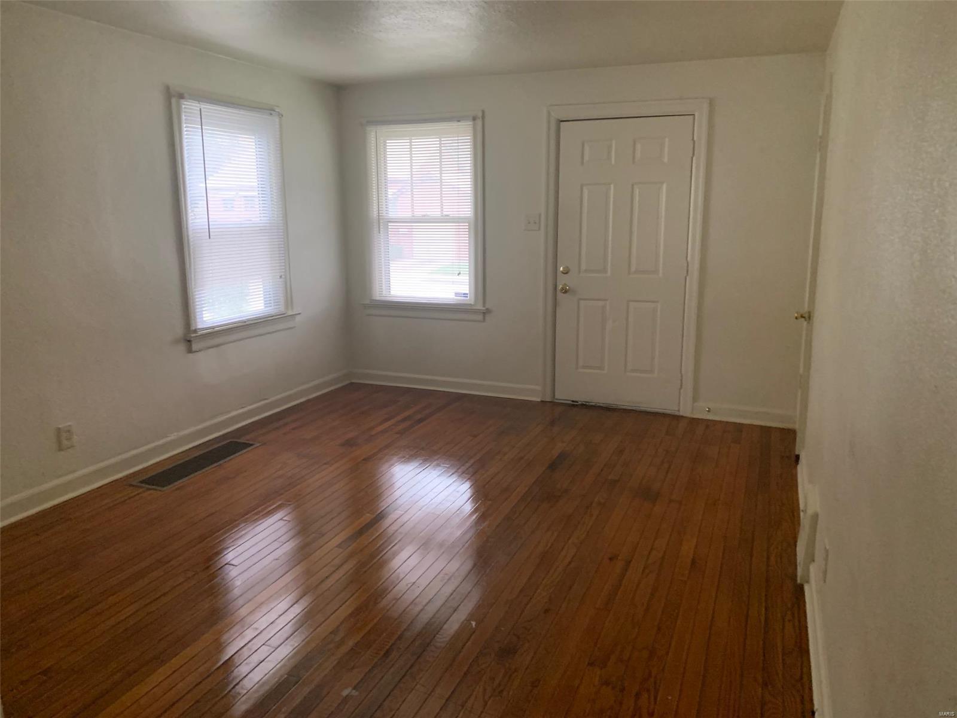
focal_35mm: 26
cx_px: 478
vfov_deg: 53.1
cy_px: 359
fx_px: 719
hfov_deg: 67.3
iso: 400
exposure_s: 1/41
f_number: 1.8
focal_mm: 4.25
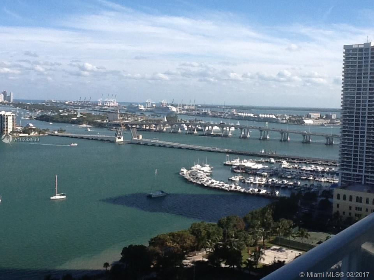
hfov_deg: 42.9
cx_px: 187
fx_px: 475
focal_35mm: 44
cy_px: 140
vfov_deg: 32.9
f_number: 2.4
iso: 40
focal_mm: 2.03
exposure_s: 1/1783
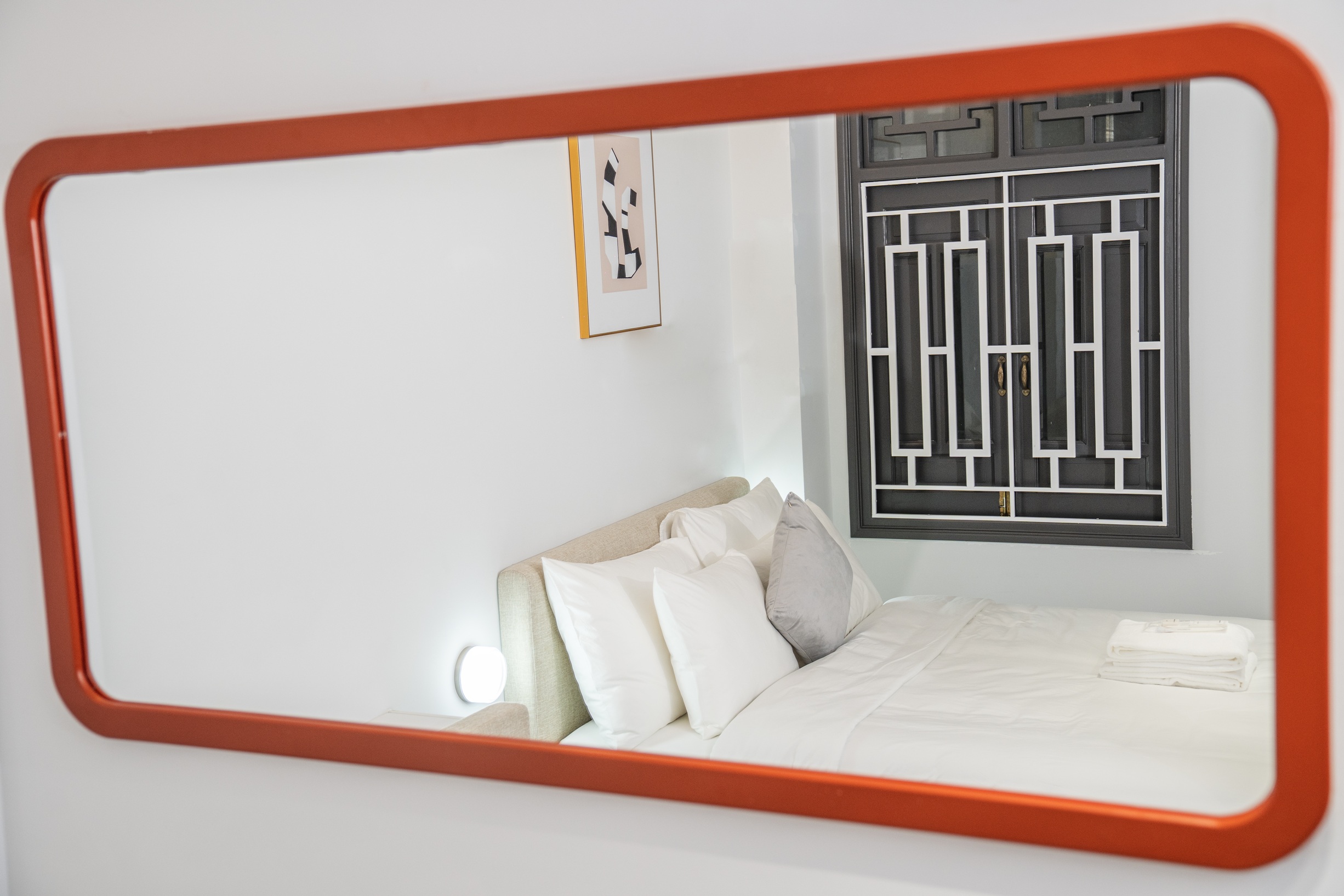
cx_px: 672
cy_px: 448
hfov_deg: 49.6
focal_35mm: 39
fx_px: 1456
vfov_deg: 34.2
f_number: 3.5
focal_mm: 39
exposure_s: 1/125
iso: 640
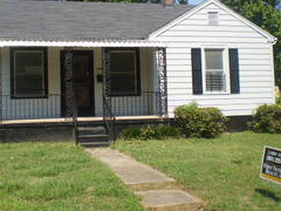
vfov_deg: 27.9
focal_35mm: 52
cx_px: 125
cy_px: 80
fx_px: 422
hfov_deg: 36.8
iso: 64
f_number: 4.6
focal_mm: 6.3
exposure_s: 1/500
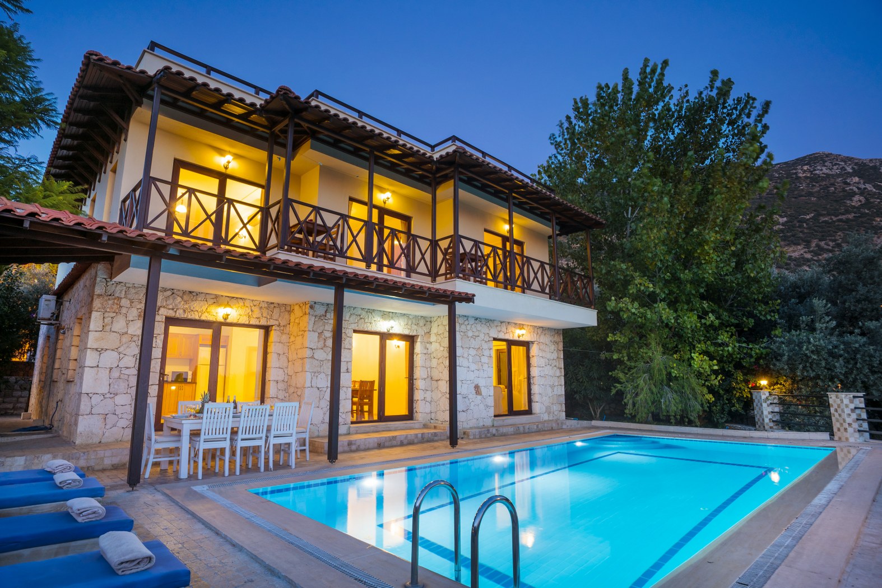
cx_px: 441
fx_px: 441
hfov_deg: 90.0
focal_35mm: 18
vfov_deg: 67.4
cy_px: 294
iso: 160
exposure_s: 1.3
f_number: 5.6
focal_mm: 12
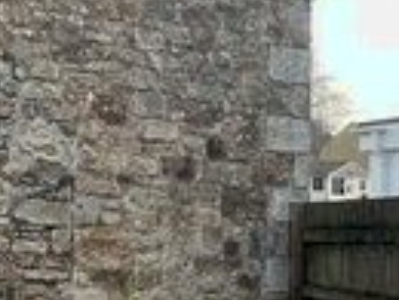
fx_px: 808
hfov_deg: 26.1
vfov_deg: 21.1
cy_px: 152
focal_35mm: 70
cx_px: -12
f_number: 1.8
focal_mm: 1.57
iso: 32
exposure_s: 1/186
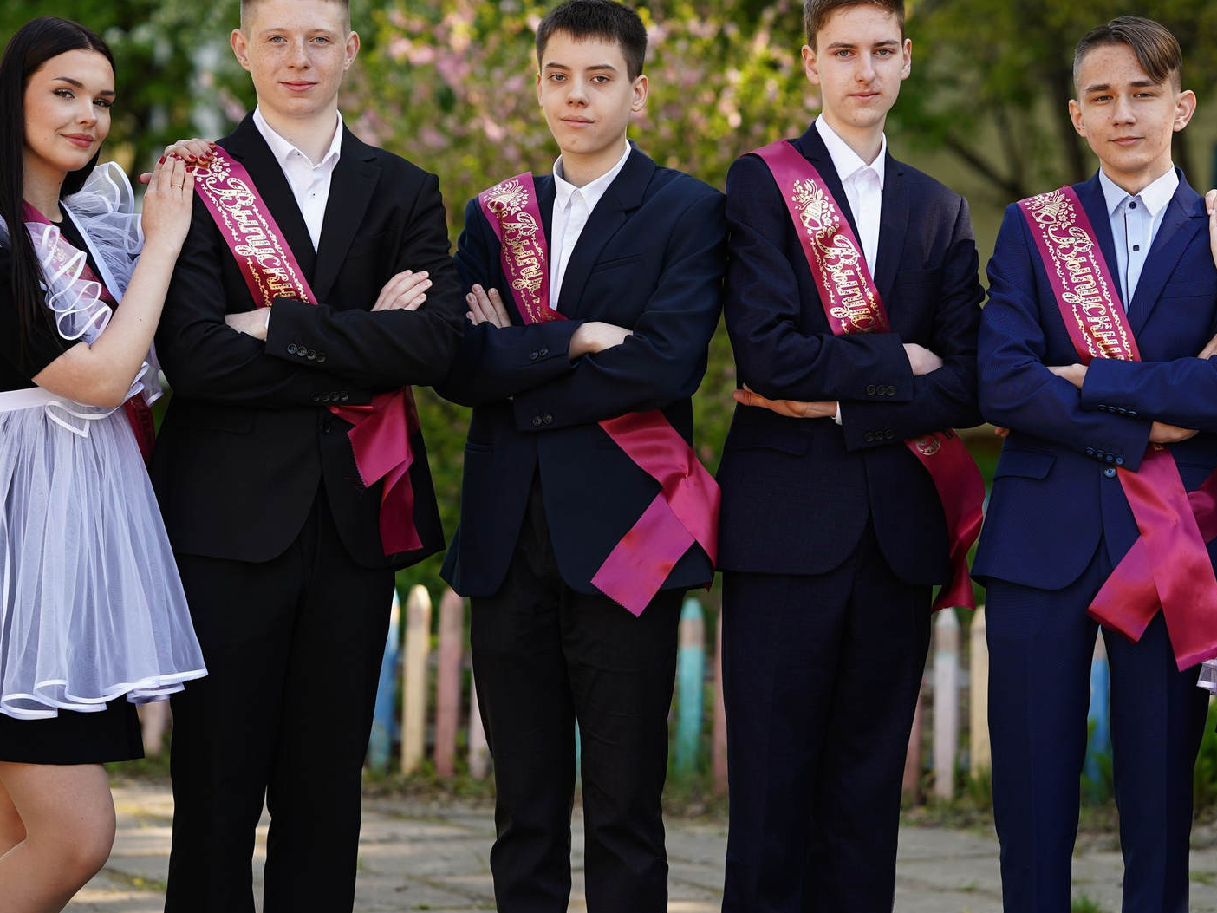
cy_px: 508
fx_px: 5238
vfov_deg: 10.0
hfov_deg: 13.2
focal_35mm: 149
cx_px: 814
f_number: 2.2
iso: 100
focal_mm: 85
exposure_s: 1/500
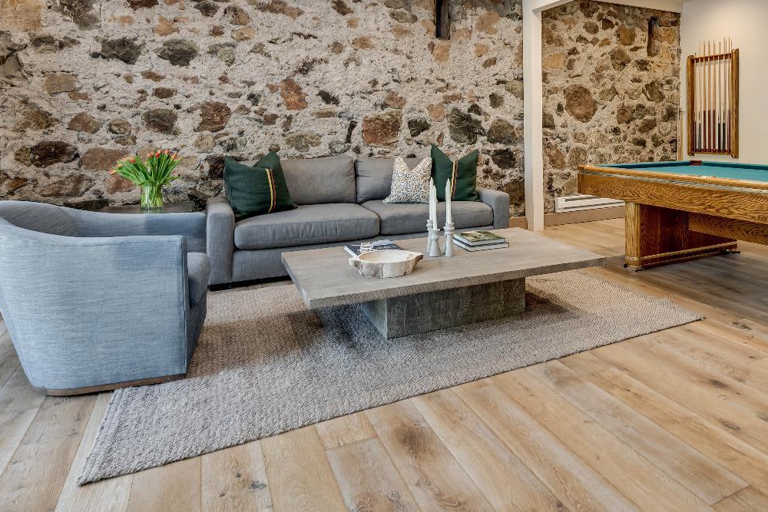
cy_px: 138
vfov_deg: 51.3
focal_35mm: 24
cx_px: 518
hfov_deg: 71.3
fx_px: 512
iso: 320
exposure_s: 1/125
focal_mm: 16
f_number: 11
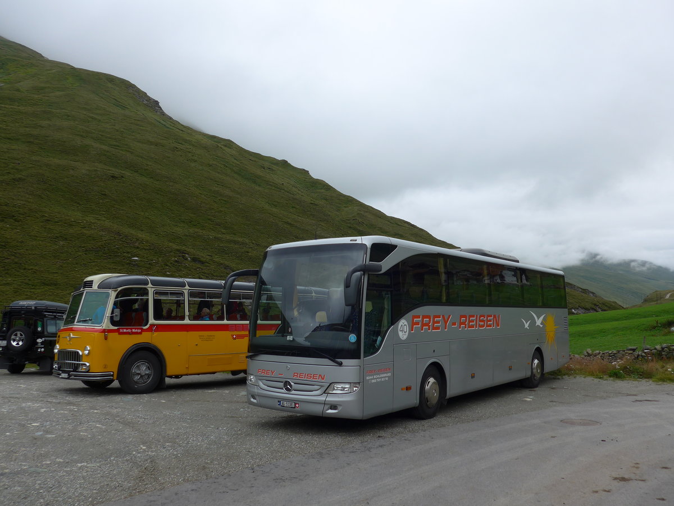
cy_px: 253
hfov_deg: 61.7
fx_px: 565
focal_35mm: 29
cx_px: 337
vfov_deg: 48.2
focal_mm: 6
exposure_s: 1/1300
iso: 80
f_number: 2.8
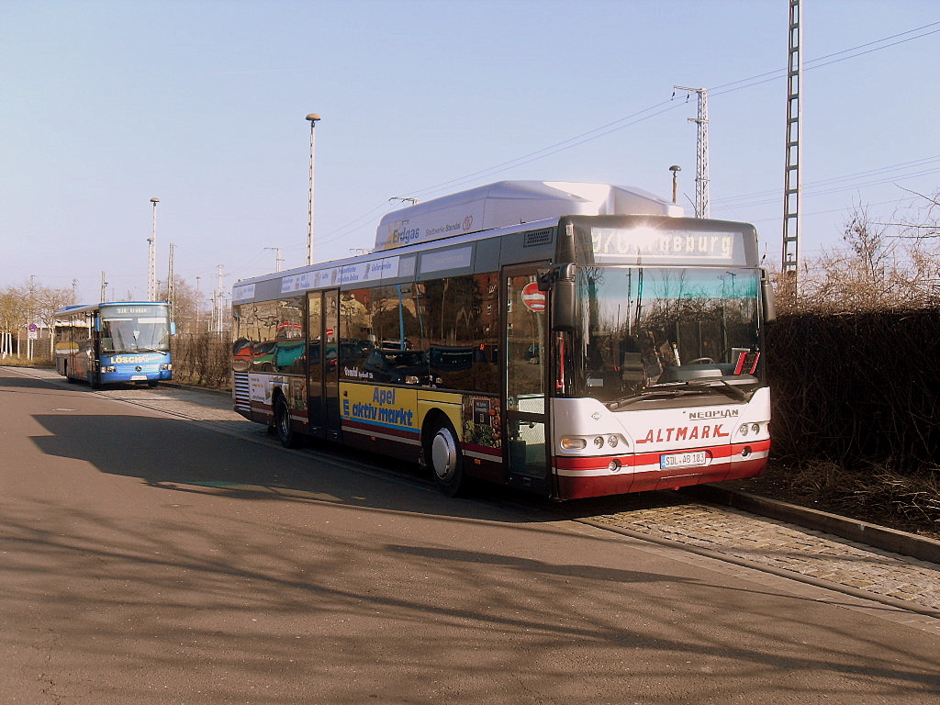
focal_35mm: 40
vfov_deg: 36.0
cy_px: 352
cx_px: 470
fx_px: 1086
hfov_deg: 46.8
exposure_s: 1/90
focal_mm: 7.1
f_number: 7.7
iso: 80
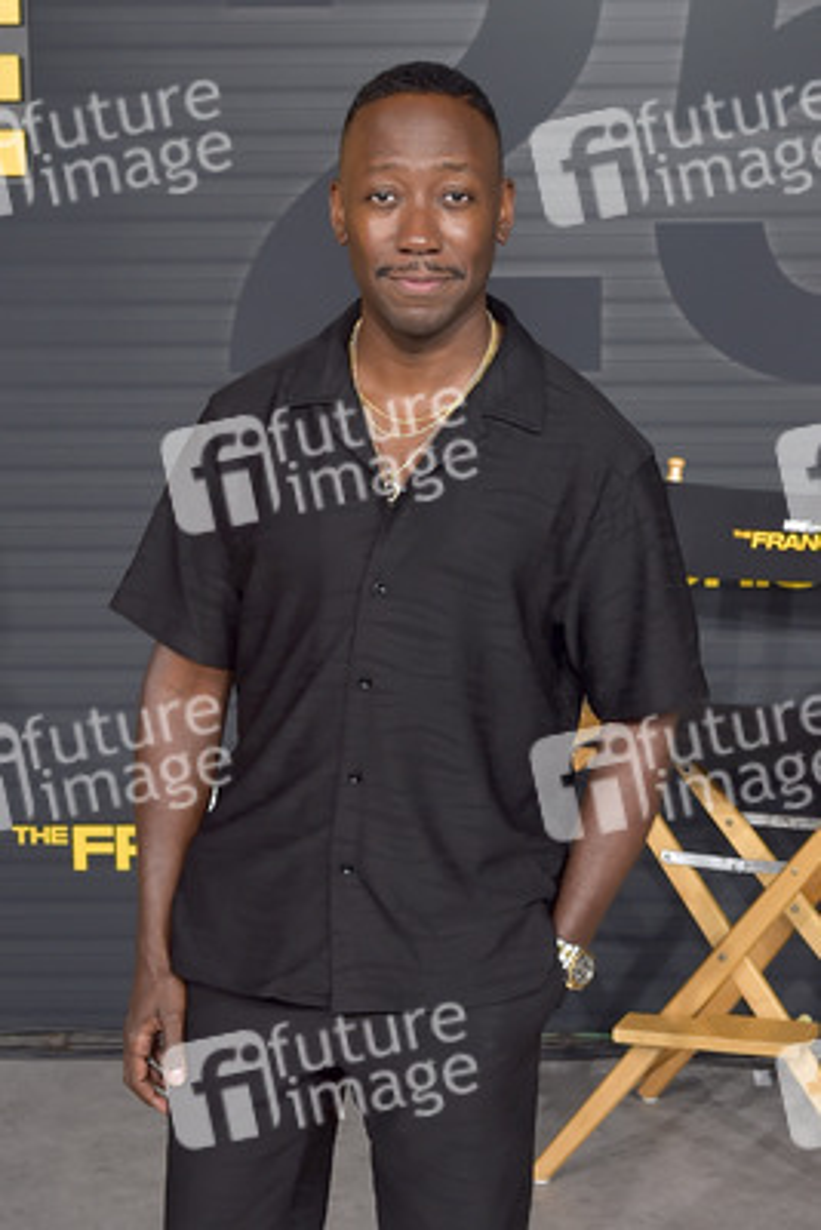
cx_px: 410
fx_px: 1504
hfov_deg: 30.5
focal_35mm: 44
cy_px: 615
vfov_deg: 44.5
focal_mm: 44
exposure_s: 1/250
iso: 400
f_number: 6.3
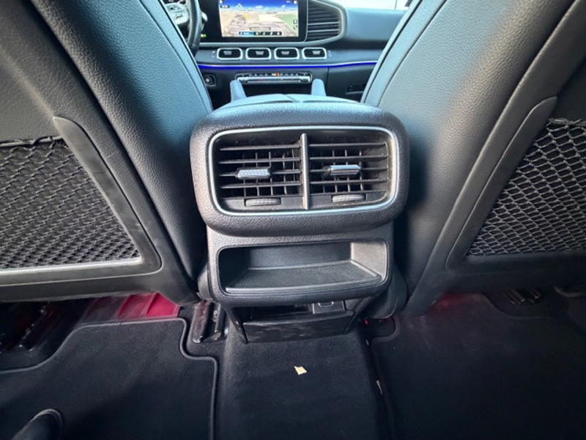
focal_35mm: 14
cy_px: 220
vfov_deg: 85.7
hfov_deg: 102.1
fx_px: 237
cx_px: 293
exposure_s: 1/42
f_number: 2.2
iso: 1250
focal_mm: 2.22
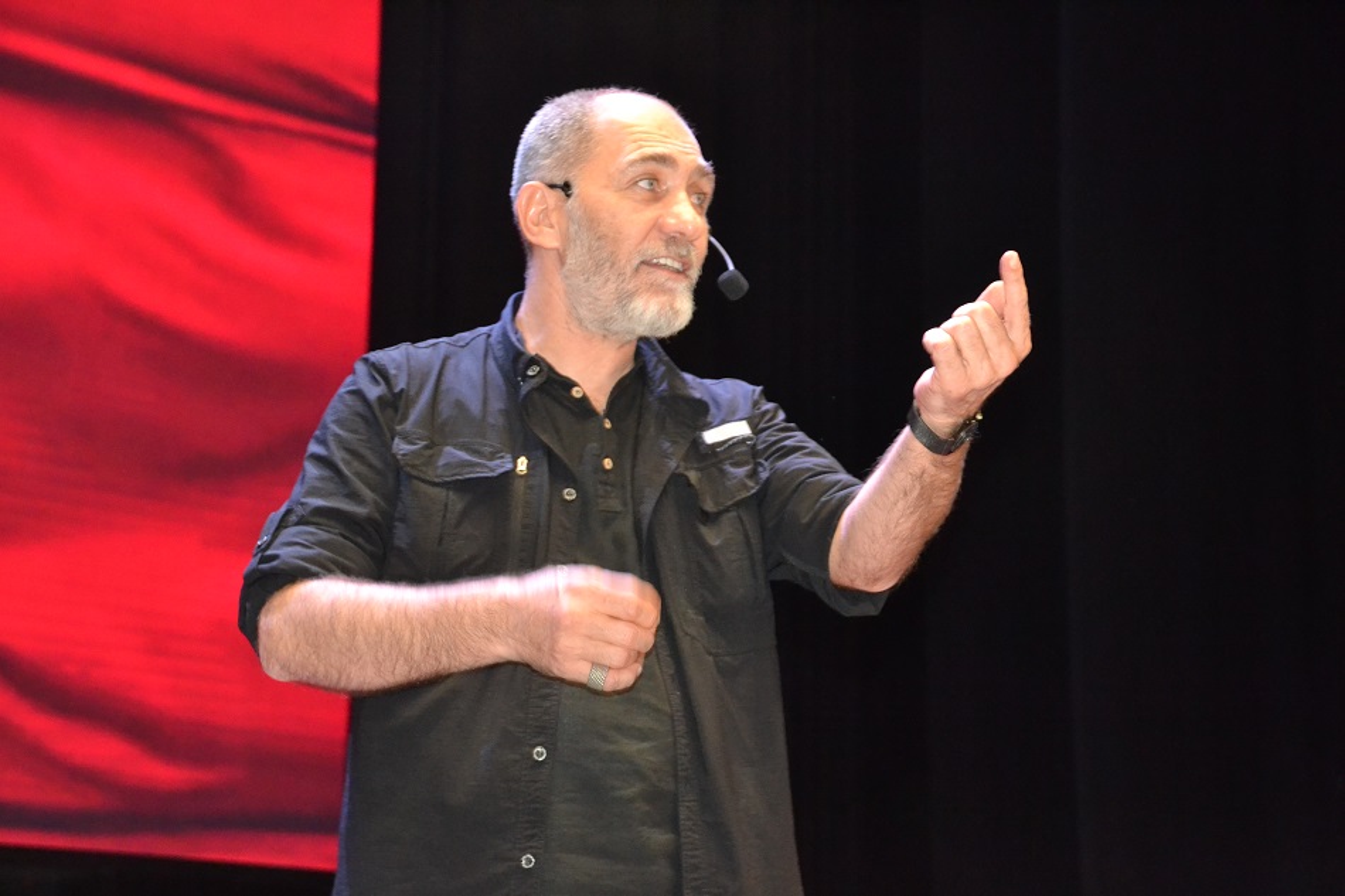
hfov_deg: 27.0
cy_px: 448
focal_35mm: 75
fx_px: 2801
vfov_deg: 18.2
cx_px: 672
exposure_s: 1/60
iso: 3200
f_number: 4.8
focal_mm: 50
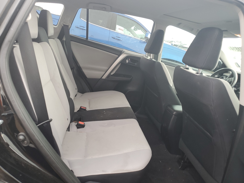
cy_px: 92
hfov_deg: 67.3
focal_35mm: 26
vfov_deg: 53.1
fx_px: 183
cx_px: 122
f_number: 1.5
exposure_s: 1/60.2
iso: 58
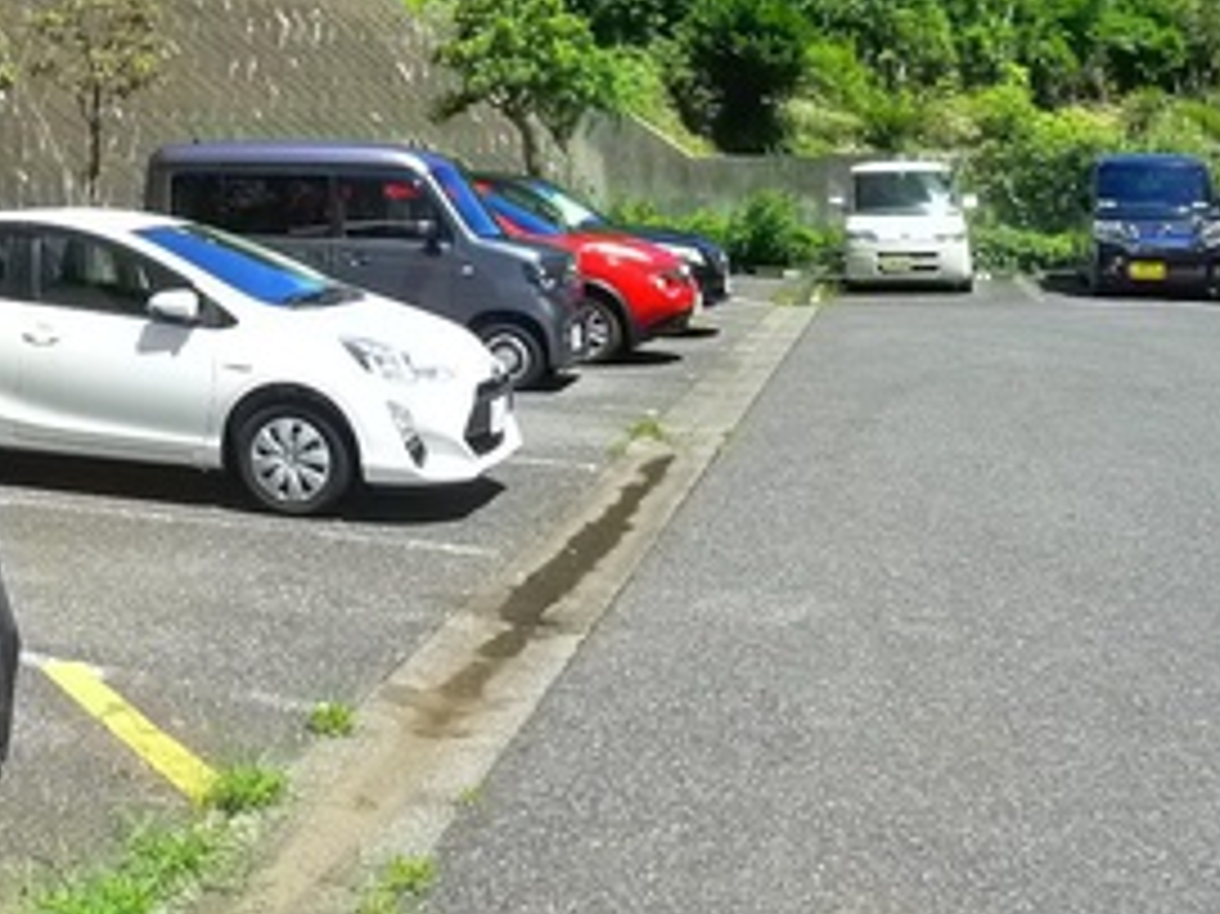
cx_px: -135
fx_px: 2184
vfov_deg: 22.5
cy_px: -61
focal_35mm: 62
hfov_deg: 28.3
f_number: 4
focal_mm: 5.1
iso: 400
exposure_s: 1/500
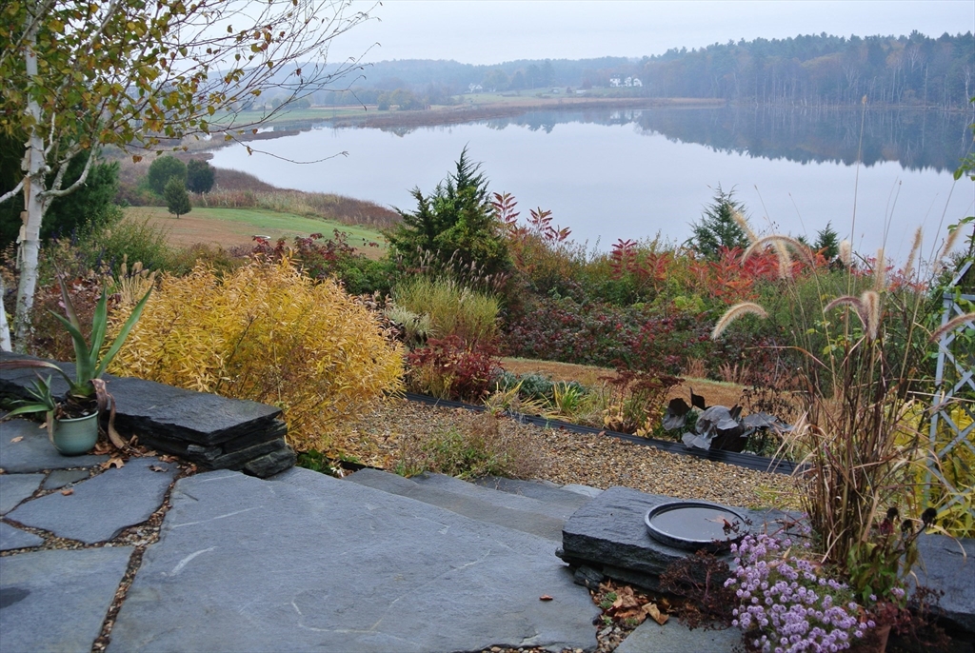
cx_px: 488
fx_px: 1058
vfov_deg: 34.3
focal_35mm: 39
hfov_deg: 49.5
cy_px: 326
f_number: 4
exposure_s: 1/125
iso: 100
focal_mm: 14.5
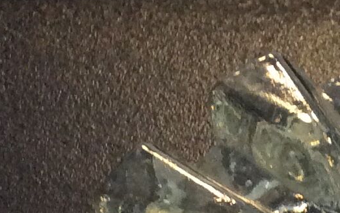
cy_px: 289
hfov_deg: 11.8
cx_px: 553
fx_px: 1557
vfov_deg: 7.7
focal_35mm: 168
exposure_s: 1/25
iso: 160
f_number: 2.4
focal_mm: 3.3
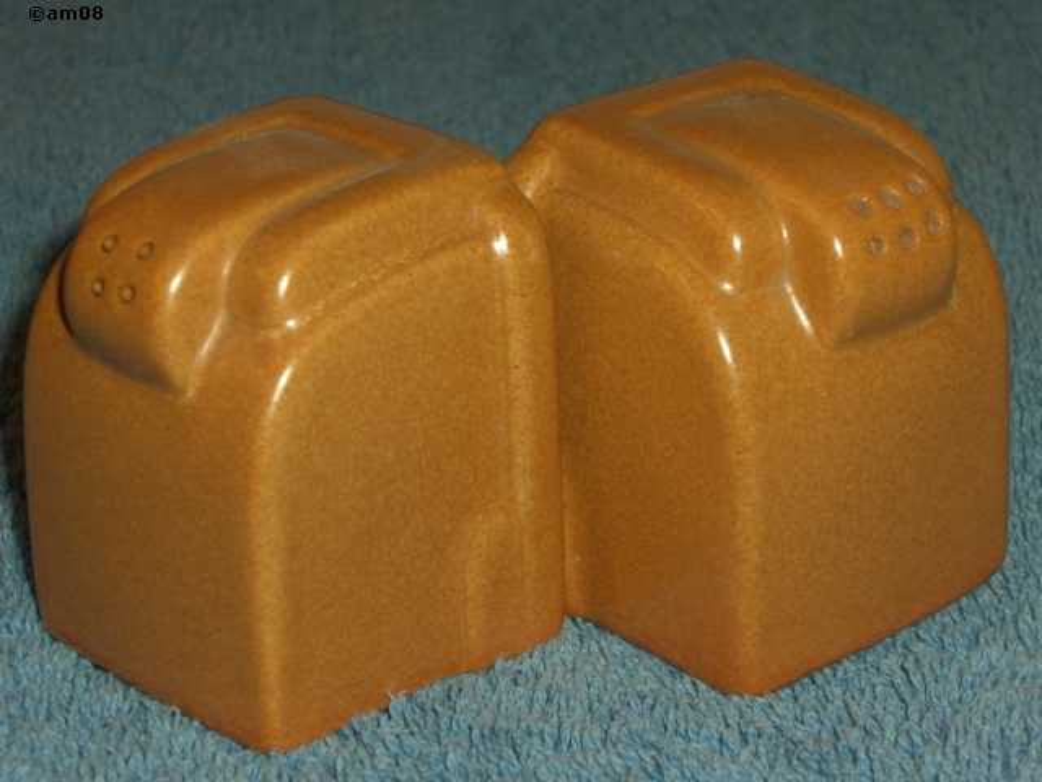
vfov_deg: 15.9
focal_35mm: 93
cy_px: 391
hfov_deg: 21.1
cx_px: 521
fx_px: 2799
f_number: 9.6
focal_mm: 19.4
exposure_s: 1/30
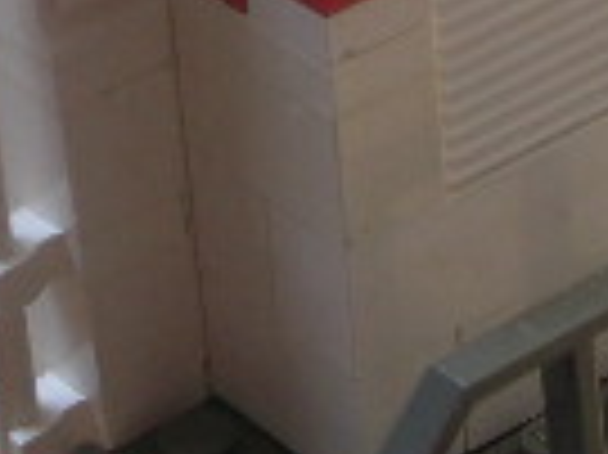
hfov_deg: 7.9
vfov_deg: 6.0
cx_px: -131
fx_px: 4334
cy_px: -198
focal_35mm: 247
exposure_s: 1/44.4
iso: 100
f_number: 3.2
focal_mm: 11.1
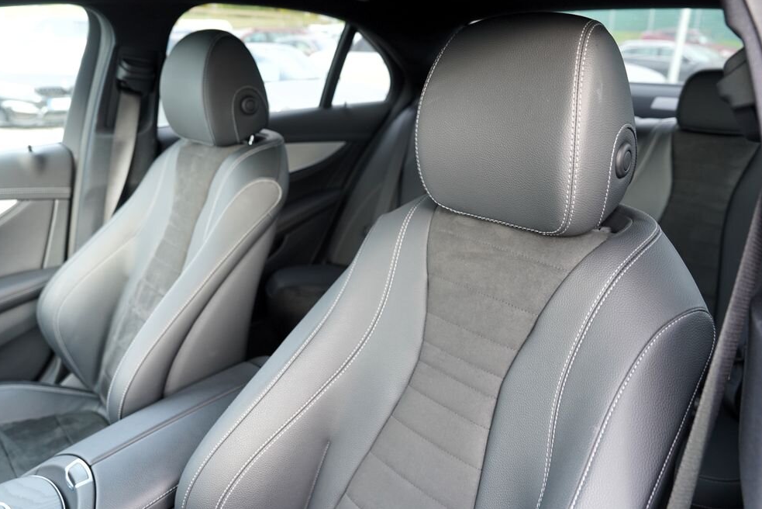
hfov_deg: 71.5
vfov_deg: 51.3
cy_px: 249
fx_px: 529
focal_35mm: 25
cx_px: 389
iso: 400
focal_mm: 24
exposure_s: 1/60
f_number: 4
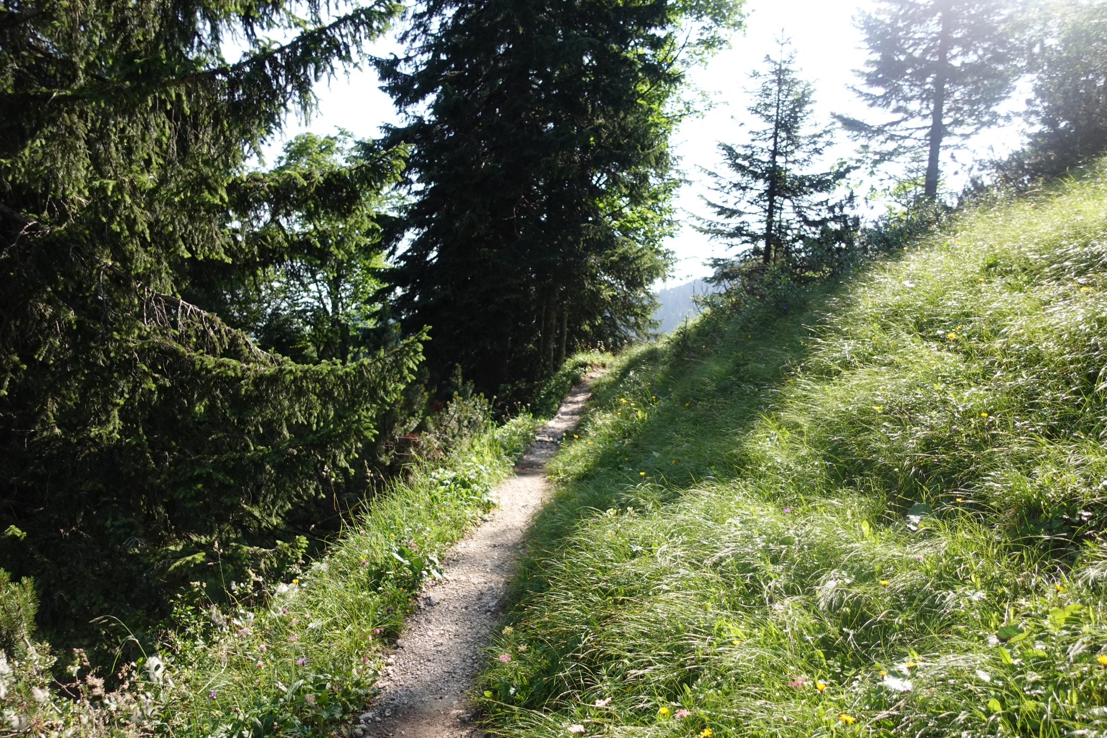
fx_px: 738
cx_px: 554
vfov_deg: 53.1
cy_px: 369
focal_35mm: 24
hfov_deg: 73.7
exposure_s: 1/160
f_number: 1.8
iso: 125
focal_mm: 9.4
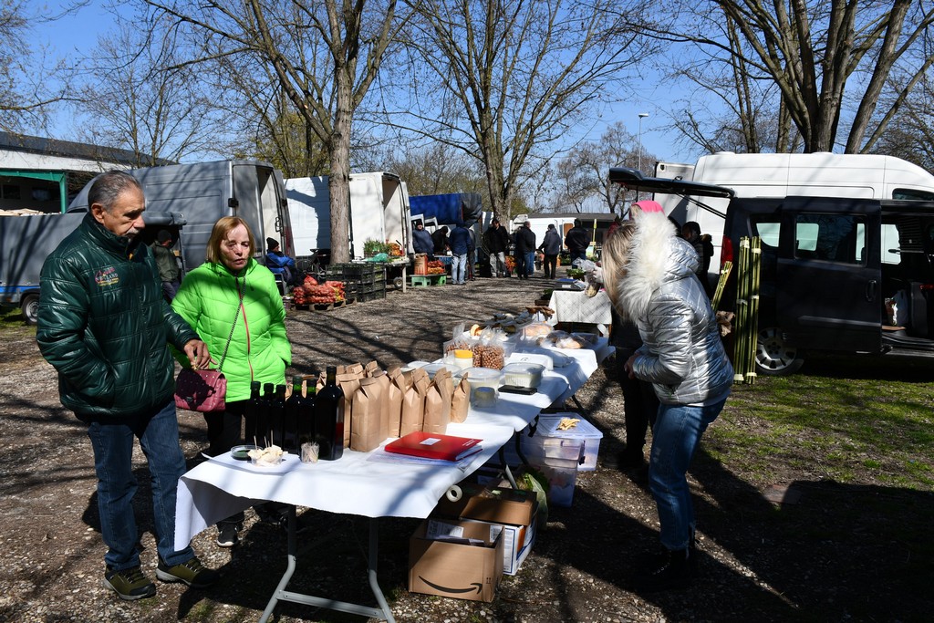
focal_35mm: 30
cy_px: 312
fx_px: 778
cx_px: 467
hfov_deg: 61.9
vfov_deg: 43.6
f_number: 9
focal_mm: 20
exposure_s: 1/320
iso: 100
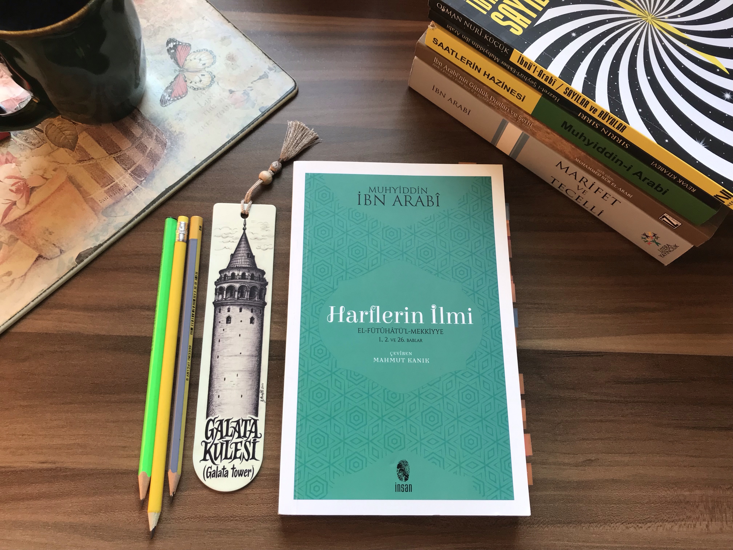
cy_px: 275
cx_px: 366
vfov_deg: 49.7
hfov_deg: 63.4
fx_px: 593
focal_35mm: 28
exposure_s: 1/100
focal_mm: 3.99
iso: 32
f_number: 1.8
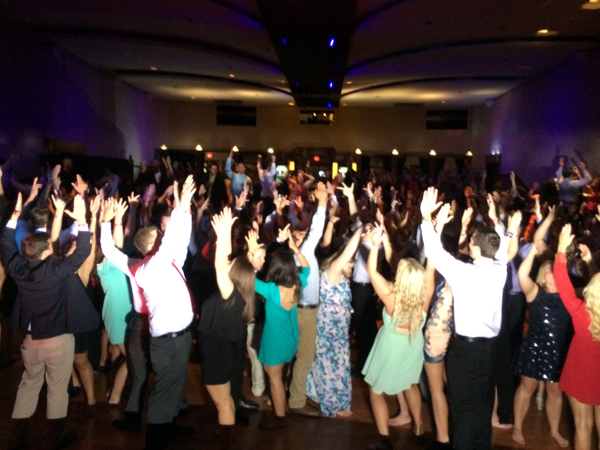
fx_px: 520
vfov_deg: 46.8
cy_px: 225
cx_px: 300
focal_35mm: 30
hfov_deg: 60.0
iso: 320
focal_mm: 4.12
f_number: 2.2
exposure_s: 1/15
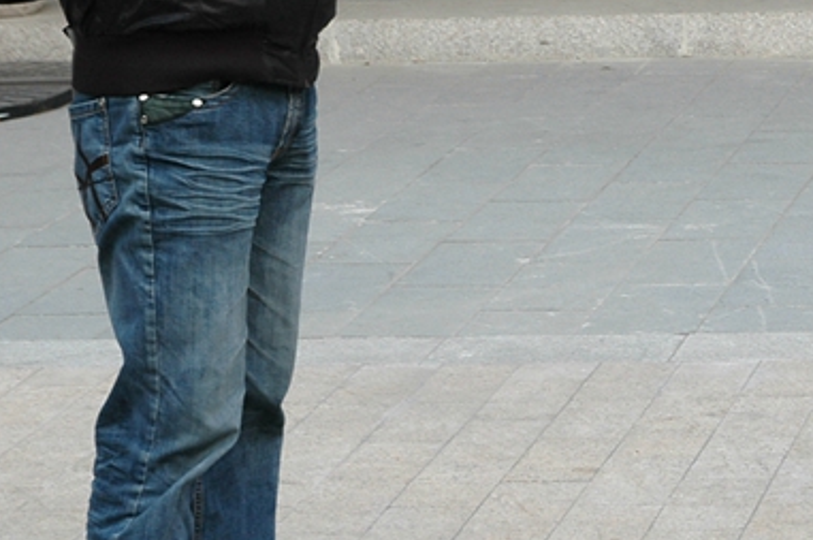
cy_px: 46
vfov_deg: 10.5
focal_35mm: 129
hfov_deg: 15.3
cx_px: 979
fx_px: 2909
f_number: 5
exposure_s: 1/60
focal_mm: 32
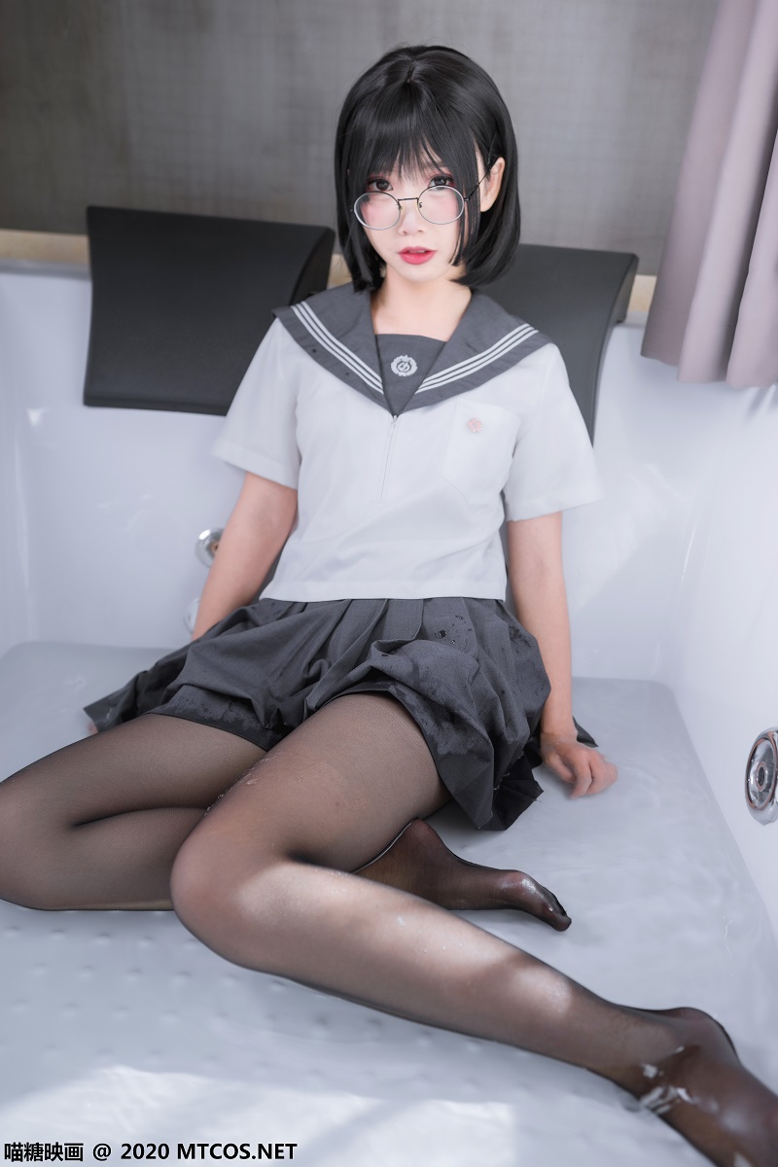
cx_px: 389
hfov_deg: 37.9
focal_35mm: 35
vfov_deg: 54.4
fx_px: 1134
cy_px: 584
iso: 100
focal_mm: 35
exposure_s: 1/60
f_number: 2.8
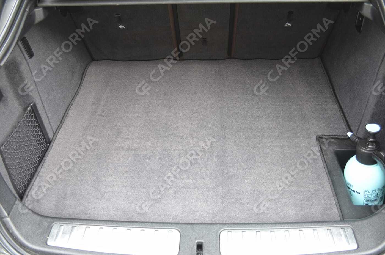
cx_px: 192
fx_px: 352
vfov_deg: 39.8
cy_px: 128
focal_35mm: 33
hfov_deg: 57.3
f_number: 4
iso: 400
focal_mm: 22
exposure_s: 1/60
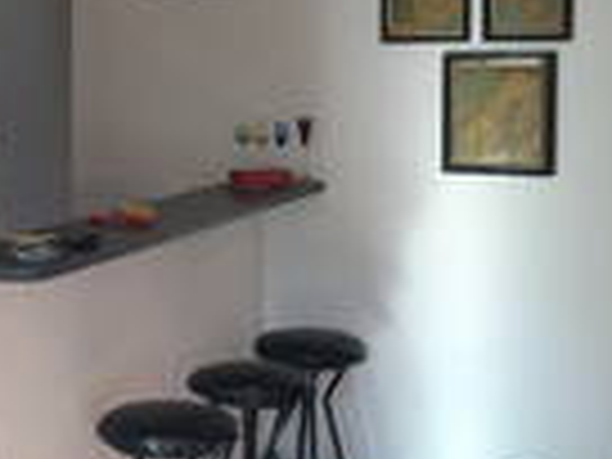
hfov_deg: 24.4
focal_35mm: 77
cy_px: 117
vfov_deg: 19.0
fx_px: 1361
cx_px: 36
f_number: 2.2
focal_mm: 4.15
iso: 32
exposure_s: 1/50
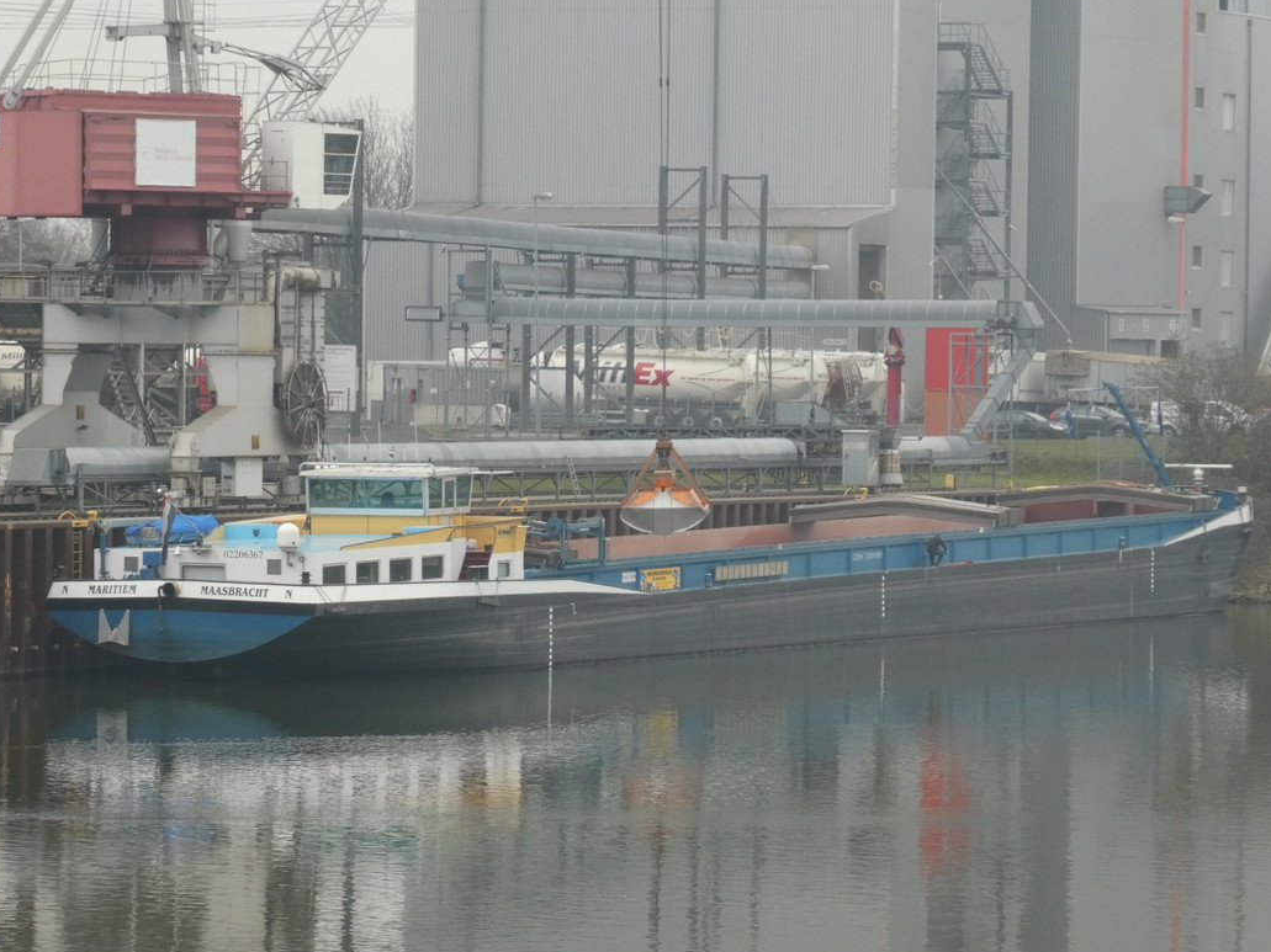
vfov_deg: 7.2
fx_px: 7600
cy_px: 478
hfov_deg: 9.6
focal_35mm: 207
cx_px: 643
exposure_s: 1/80
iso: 250
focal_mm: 35.8
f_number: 5.6
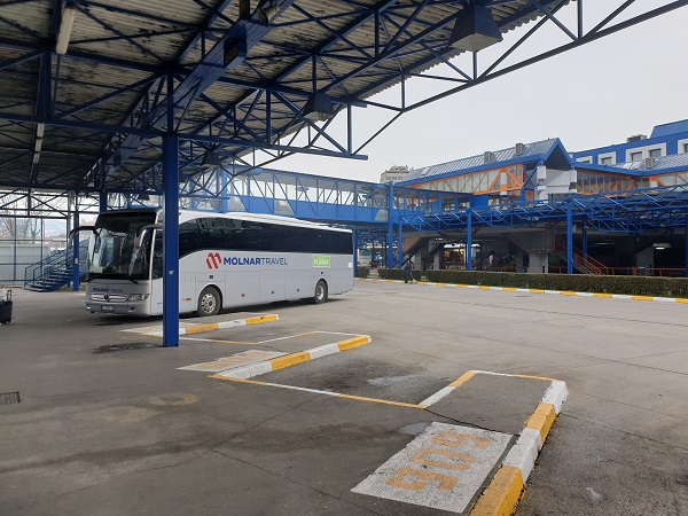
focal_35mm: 26
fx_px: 517
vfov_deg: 53.1
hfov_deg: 67.3
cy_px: 258
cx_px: 344
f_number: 2.4
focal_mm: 4.3
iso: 50
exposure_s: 1/246
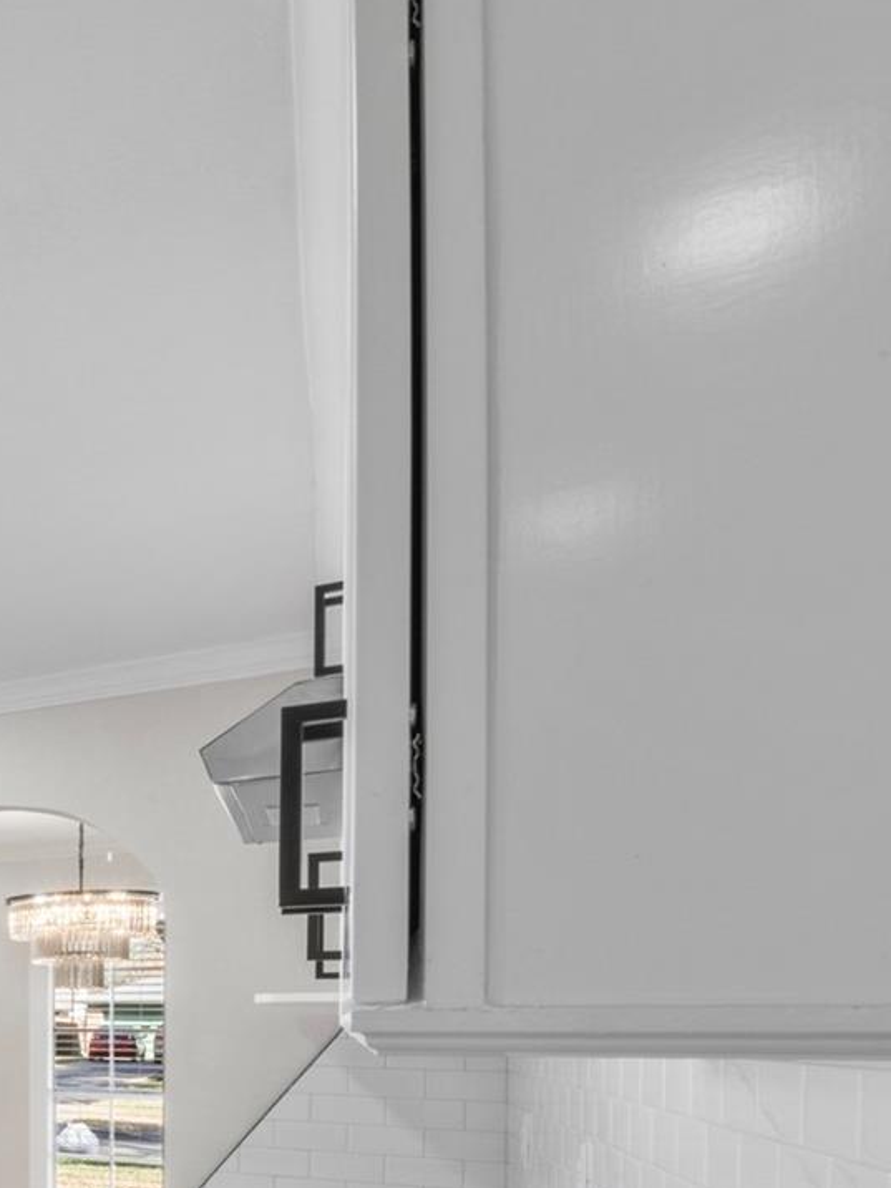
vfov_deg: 51.1
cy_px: 990
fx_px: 1133
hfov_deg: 24.4
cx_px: -622
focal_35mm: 33
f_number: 9
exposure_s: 1
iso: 250
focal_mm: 12
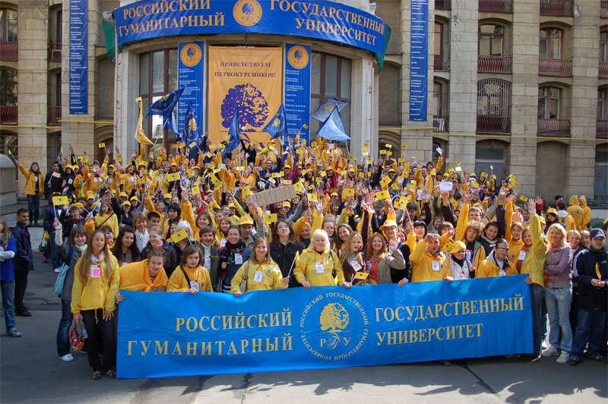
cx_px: 304
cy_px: 202
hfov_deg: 57.3
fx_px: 557
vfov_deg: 39.9
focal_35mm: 33
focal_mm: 22
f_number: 3.8
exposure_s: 1/500
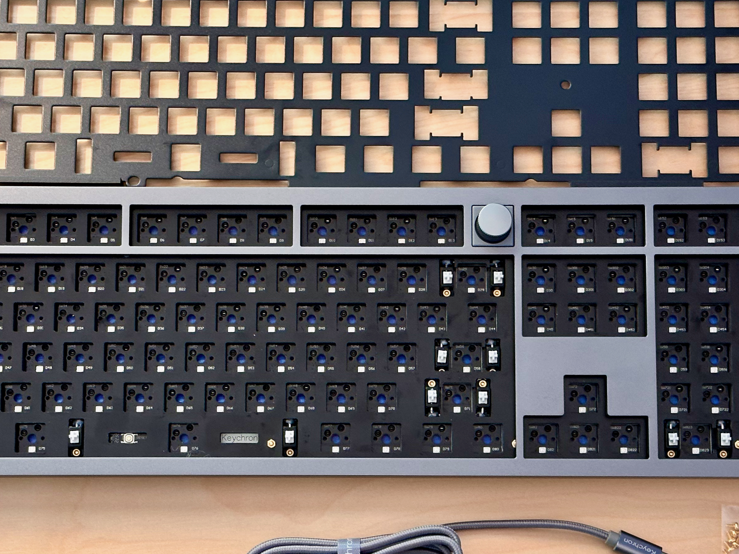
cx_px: 360
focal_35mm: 80
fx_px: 1708
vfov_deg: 18.4
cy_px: 360
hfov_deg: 24.4
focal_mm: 6.86
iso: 200
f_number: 1.78
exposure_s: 1/40
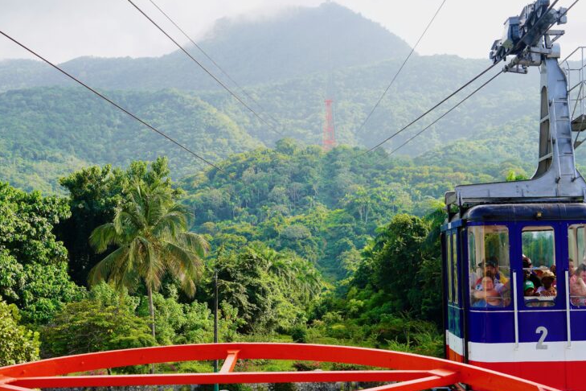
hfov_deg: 38.0
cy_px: 194
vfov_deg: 26.0
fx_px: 846
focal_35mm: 52
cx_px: 358
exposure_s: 1/125
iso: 100
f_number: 6.3
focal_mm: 37
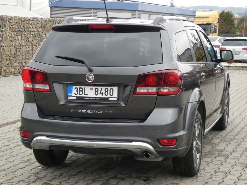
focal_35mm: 74
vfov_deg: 19.9
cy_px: 92
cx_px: 124
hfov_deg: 26.3
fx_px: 528
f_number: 5.6
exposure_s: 1/80
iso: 320
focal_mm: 13.3
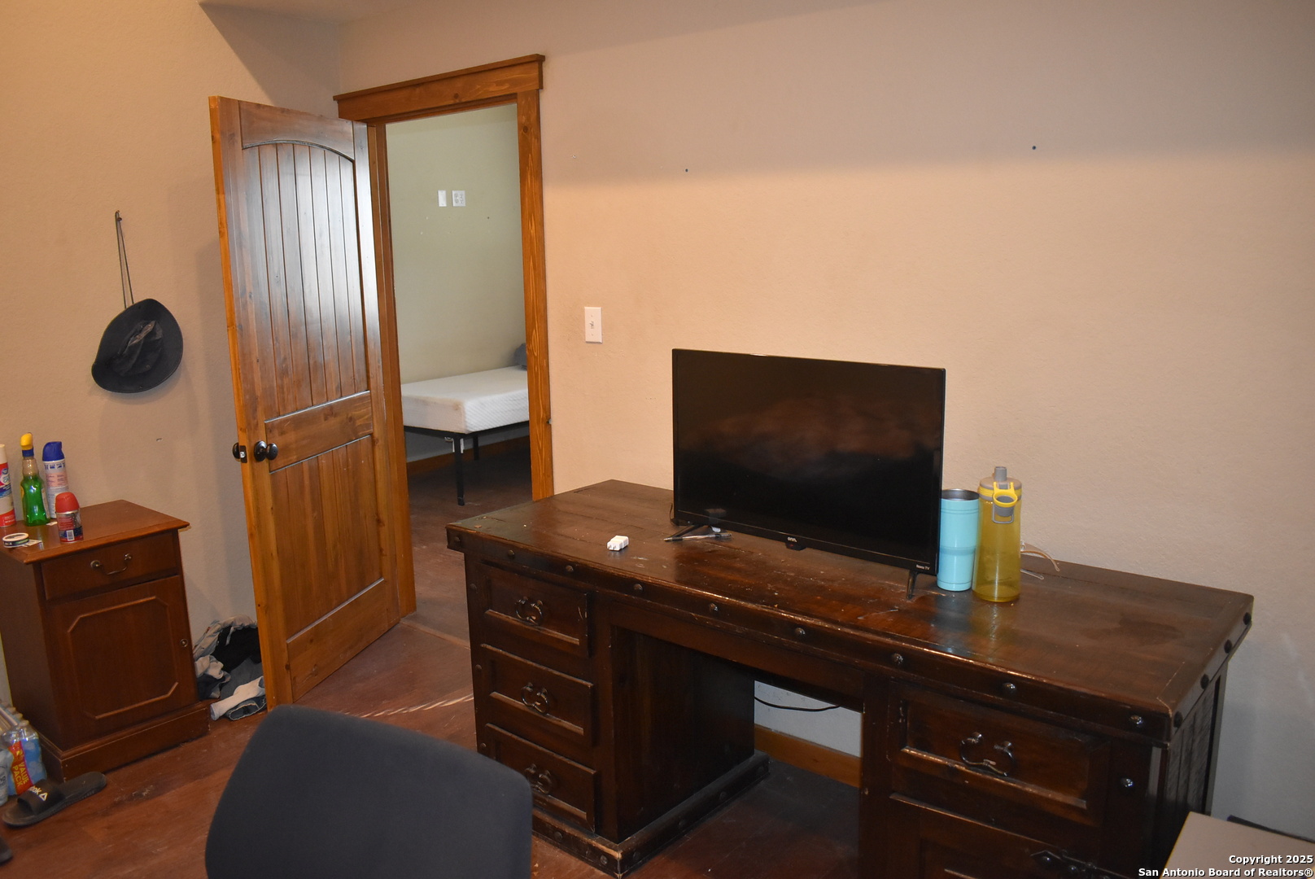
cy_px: 440
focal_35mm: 27
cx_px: 658
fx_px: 987
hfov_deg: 67.3
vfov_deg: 48.0
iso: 2200
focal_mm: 18
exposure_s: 1/60
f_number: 3.5
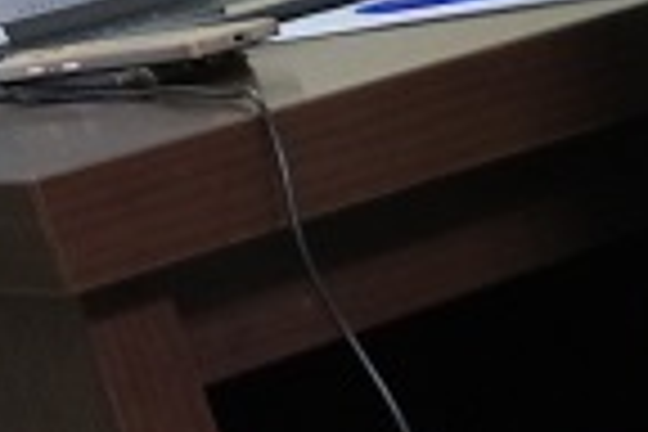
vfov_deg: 11.4
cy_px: -598
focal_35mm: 100
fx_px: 1800
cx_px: -734
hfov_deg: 15.3
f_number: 4
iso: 2500
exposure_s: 1/100
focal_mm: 10.5
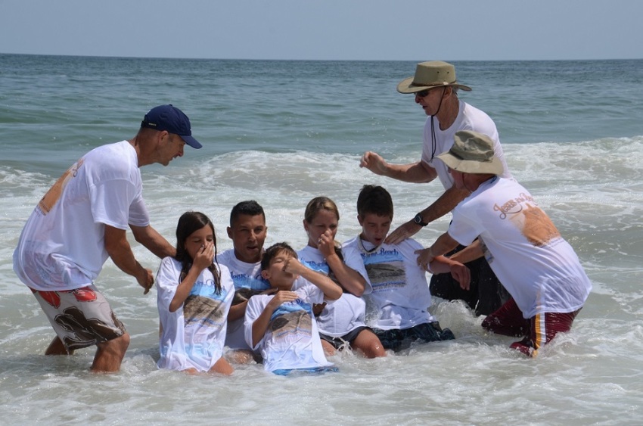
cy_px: 213
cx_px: 322
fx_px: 1551
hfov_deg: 23.4
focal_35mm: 87
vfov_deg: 15.6
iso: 100
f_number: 11
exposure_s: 1/250
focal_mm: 58
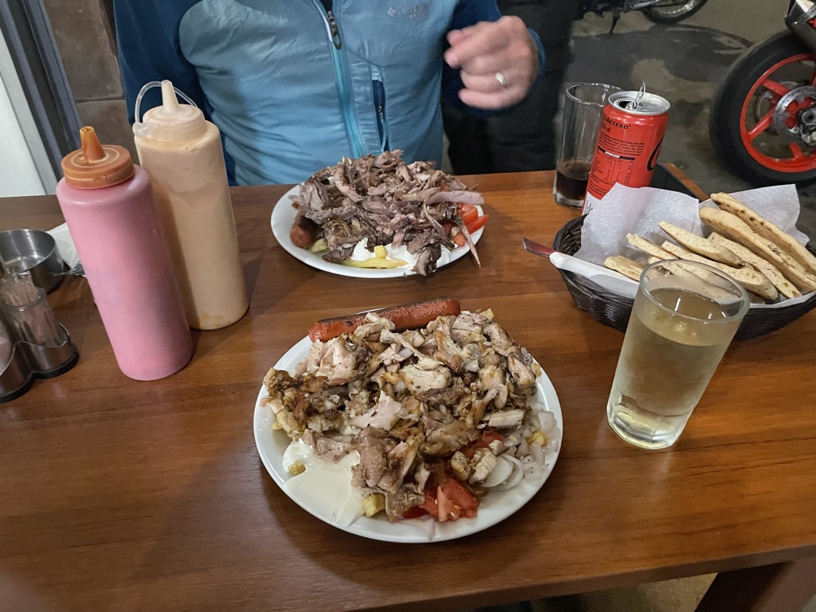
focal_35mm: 26
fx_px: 613
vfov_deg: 53.1
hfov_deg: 67.3
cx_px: 408
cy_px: 306
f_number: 1.6
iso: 800
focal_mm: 4.2
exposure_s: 1/25
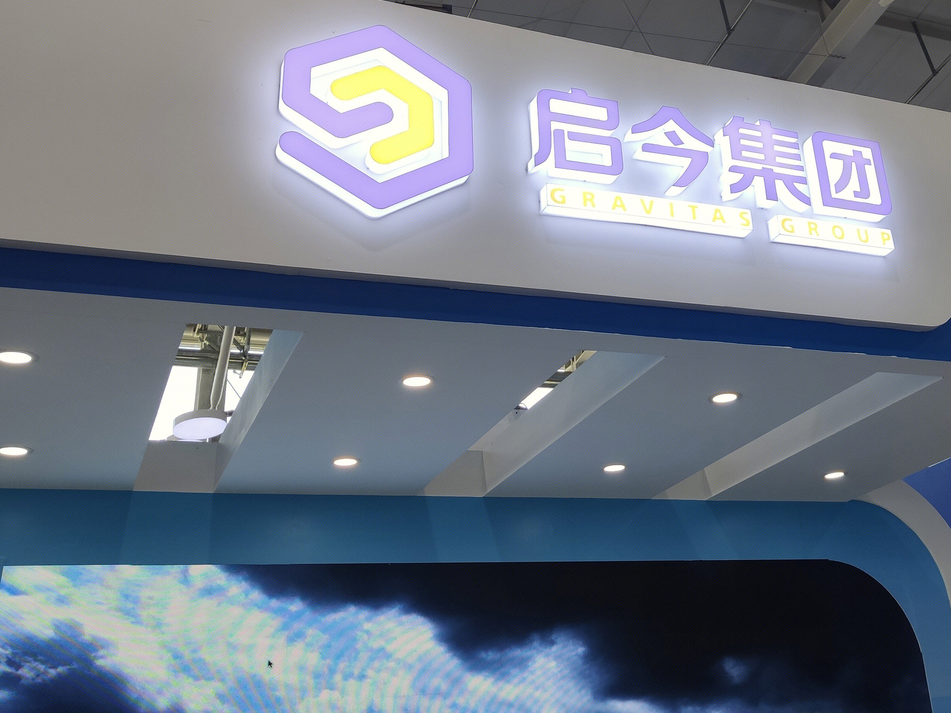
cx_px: 658
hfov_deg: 44.9
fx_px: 1126
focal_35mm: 41
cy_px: 158
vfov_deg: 34.2
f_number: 1.75
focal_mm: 4.75
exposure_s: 1/195
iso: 112
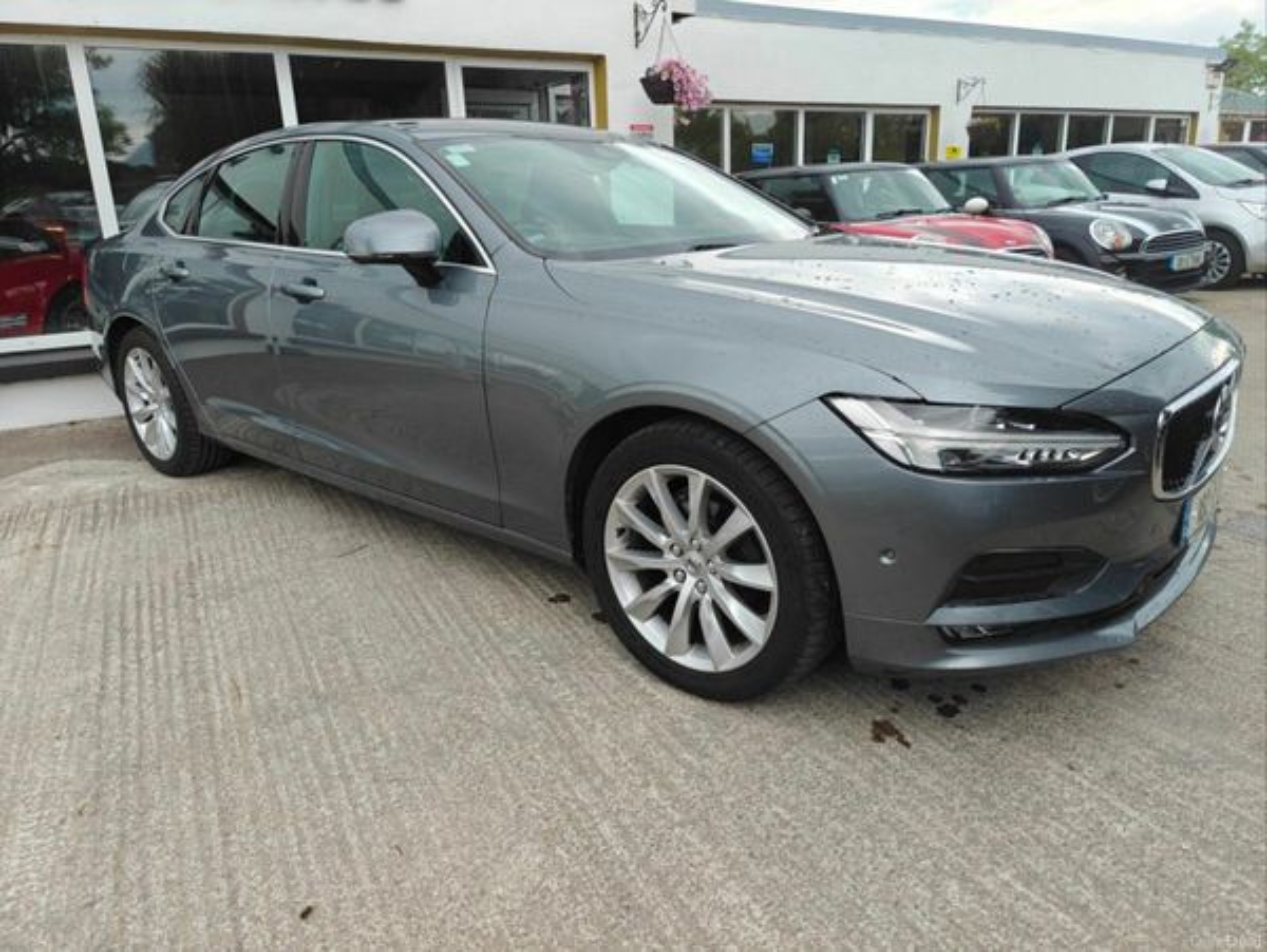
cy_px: 476
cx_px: 634
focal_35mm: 24
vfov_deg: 56.9
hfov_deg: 71.6
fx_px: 879
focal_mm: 6.06
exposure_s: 1/207
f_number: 1.7
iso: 64
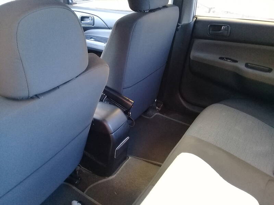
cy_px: 102
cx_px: 137
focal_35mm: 31
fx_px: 245
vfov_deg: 45.4
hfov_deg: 58.4
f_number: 2.2
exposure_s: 1/20
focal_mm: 3.3
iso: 200
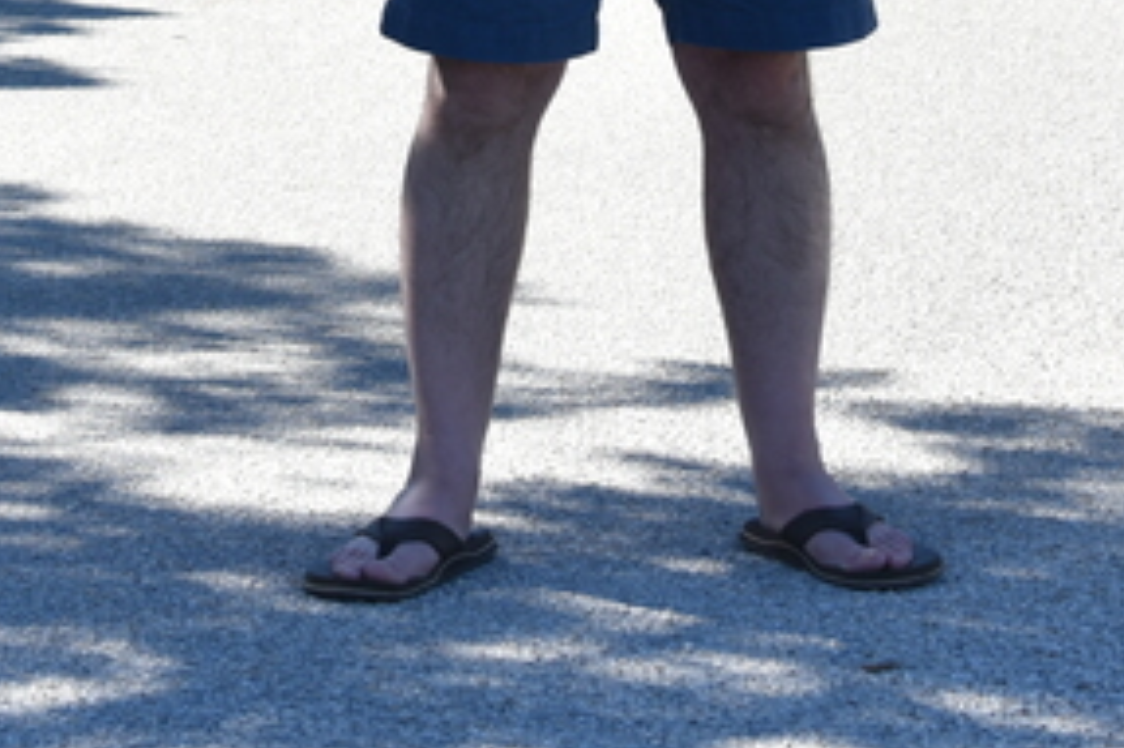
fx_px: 6958
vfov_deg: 6.0
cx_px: 446
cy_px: -611
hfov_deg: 9.2
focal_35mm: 223
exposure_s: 1/200
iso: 100
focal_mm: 50
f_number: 7.1
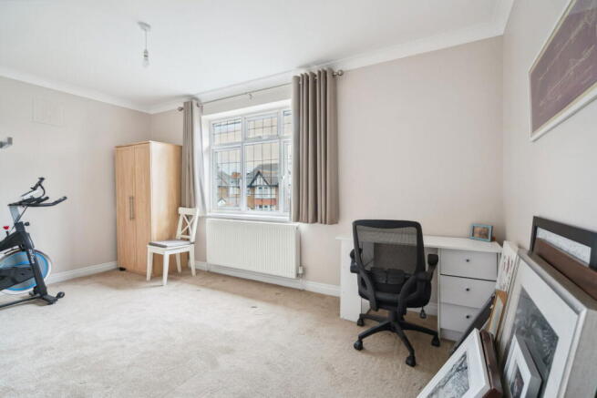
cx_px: 298
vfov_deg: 73.8
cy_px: 199
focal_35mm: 16
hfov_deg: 96.7
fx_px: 265
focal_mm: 16
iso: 640
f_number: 4
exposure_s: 1/13
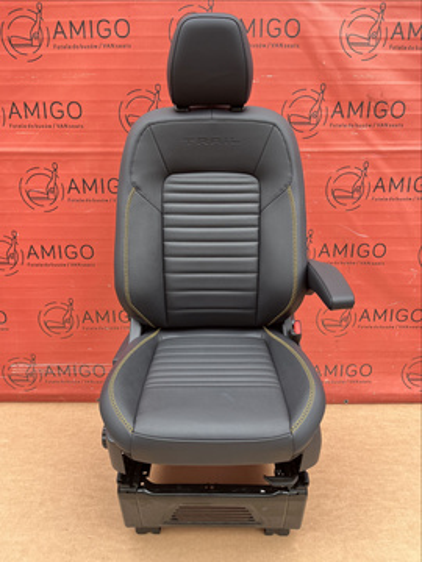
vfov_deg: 67.3
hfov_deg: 53.1
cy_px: 281
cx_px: 211
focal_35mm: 26
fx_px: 423
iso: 125
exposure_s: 1/121
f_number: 1.6
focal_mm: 5.1
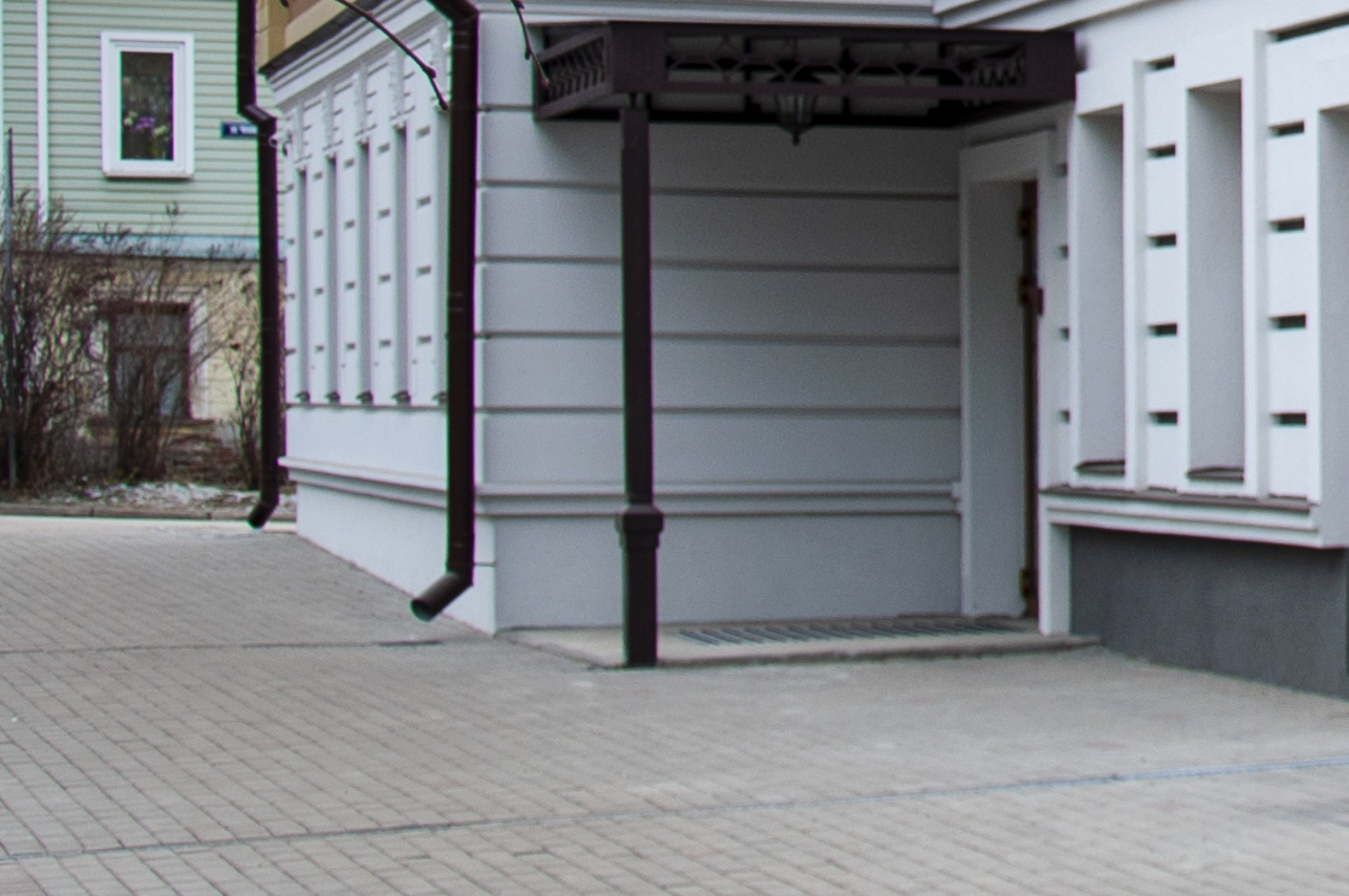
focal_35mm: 121
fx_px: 4526
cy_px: -698
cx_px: 2076
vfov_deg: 10.6
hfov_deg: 15.5
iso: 200
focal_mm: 21
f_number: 3.8
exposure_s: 1/60
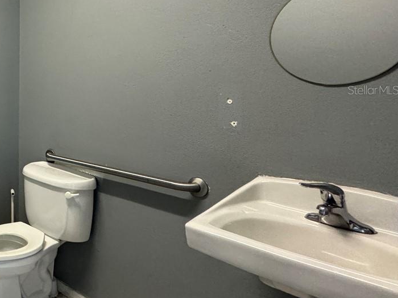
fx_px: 368
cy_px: 90
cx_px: -53
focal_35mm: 32
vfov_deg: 43.3
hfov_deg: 42.6
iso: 640
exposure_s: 1/60
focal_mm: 2.22
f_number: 2.2
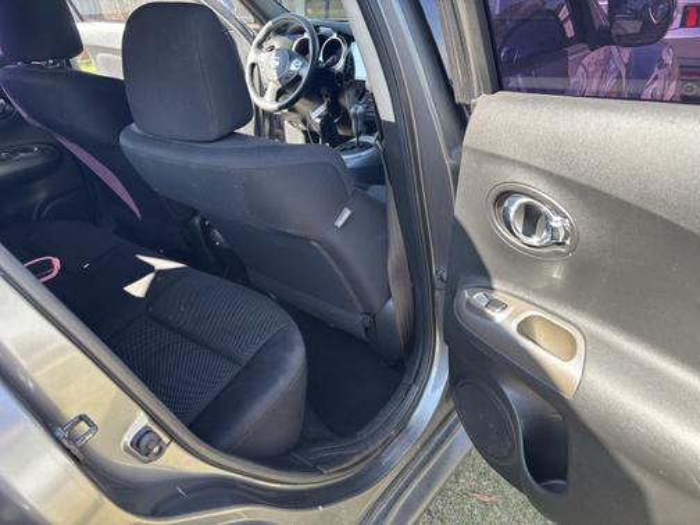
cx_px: 350
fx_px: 526
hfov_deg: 67.3
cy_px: 262
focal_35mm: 26
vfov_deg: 53.1
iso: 32
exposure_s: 1/139
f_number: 1.6
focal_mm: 5.96
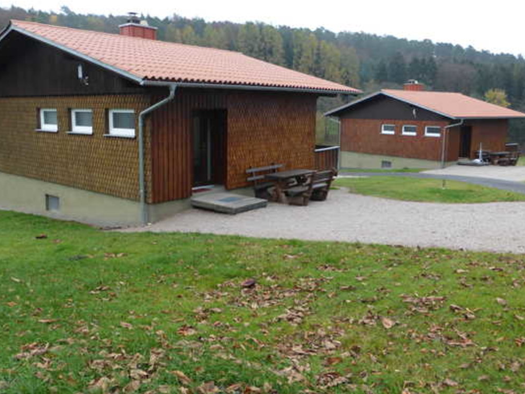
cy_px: 174
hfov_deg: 59.9
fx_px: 455
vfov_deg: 46.7
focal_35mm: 30
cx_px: 246
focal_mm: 4.3
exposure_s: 1/60
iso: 100
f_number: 3.3
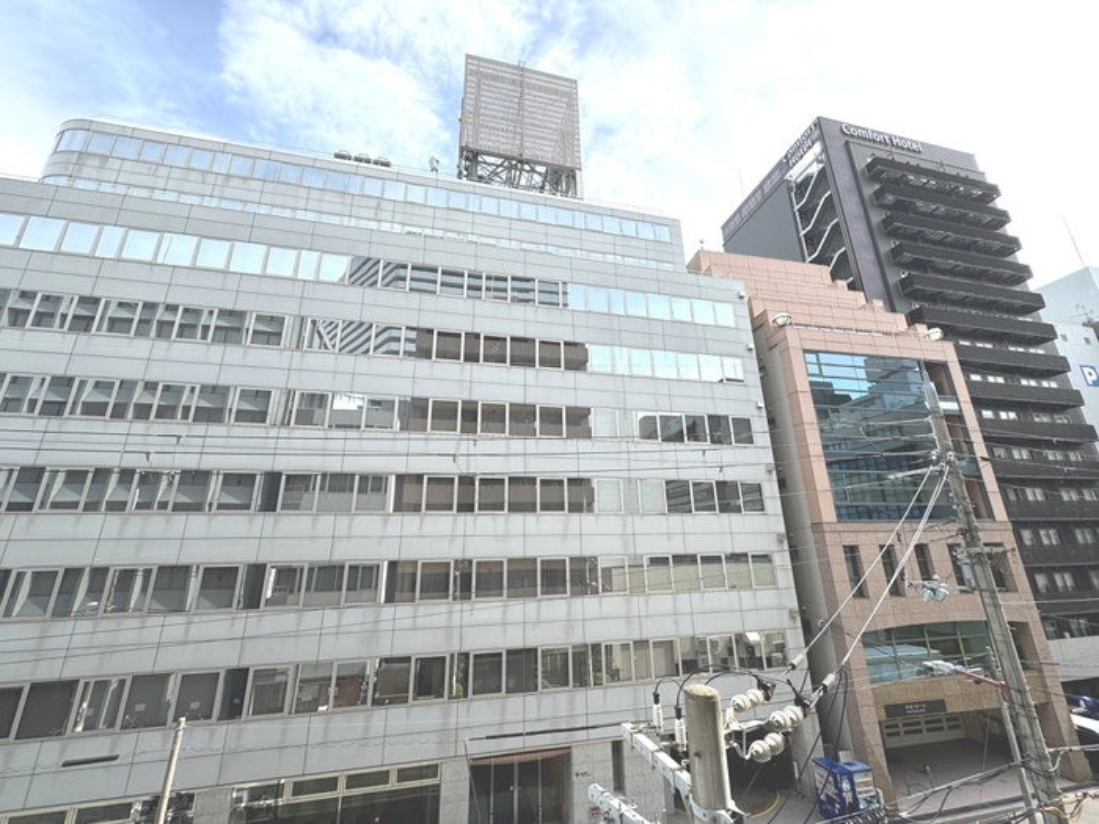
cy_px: 412
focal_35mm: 14
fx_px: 444
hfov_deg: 102.1
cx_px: 550
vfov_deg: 85.7
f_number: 2.2
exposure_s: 1/968
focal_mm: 2.22
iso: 40
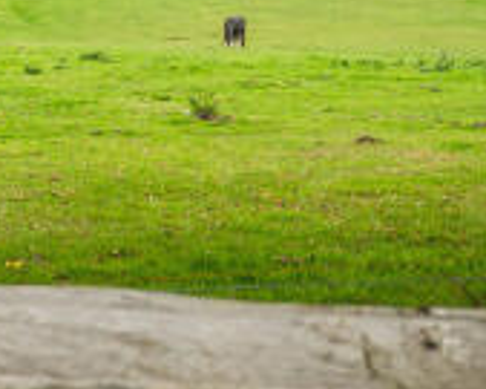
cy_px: -27
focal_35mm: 95
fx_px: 1366
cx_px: -138
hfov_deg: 18.8
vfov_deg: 15.8
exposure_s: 1/100
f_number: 4
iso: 400
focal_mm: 24
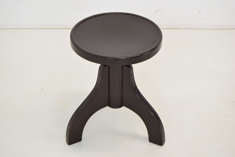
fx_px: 470
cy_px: 78
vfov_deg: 19.0
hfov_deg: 28.1
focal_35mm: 72
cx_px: 118
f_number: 6.3
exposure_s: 1/160
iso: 1600
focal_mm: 48
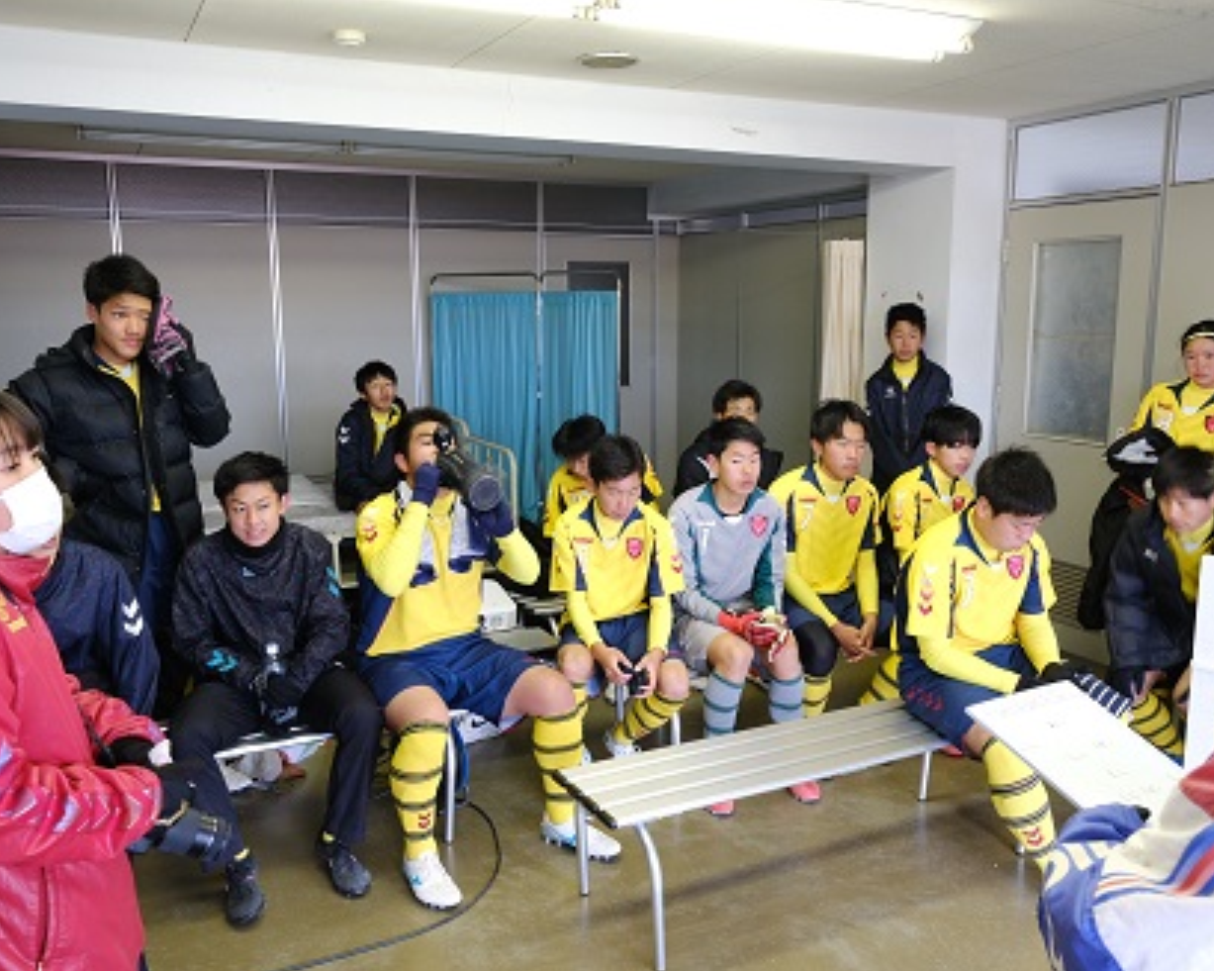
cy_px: 491
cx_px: 647
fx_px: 1114
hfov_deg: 57.1
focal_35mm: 31
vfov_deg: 47.1
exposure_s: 1/30
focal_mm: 18
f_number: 5.6
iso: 1000
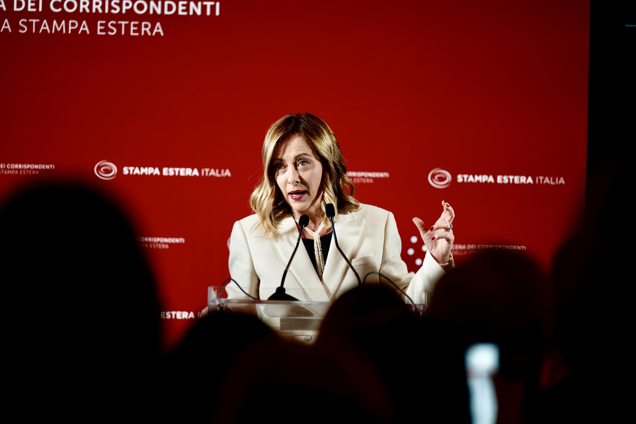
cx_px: 318
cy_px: 212
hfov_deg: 10.3
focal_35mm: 200
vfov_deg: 6.9
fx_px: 3533
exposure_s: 1/160
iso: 720
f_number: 2.8
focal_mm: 200
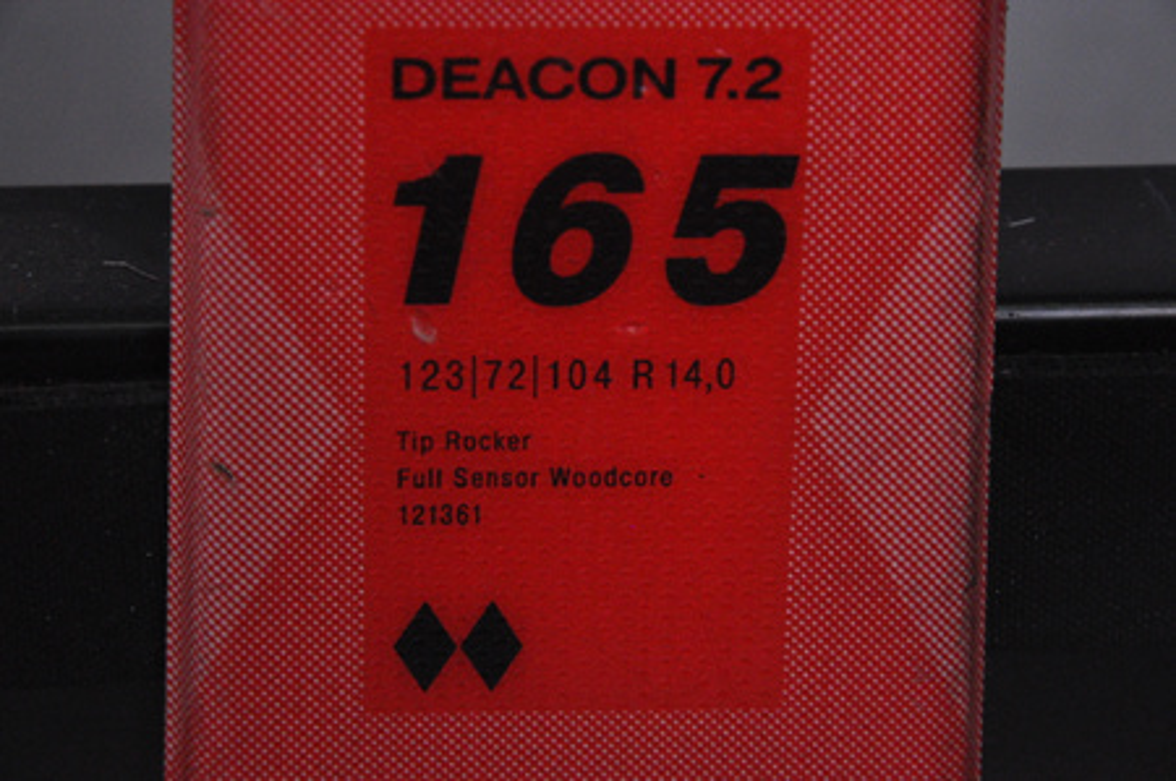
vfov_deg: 8.7
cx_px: 588
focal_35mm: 158
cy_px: 390
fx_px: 5139
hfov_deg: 13.1
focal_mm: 105
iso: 3200
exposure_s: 1/125
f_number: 9.5
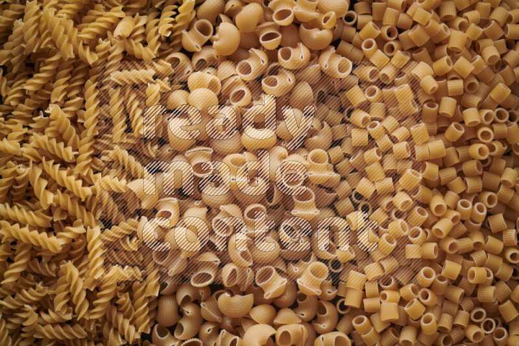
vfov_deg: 27.0
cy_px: 173
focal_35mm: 50
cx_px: 260
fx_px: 721
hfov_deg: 39.6
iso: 160
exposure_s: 1/100
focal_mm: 50
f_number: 8
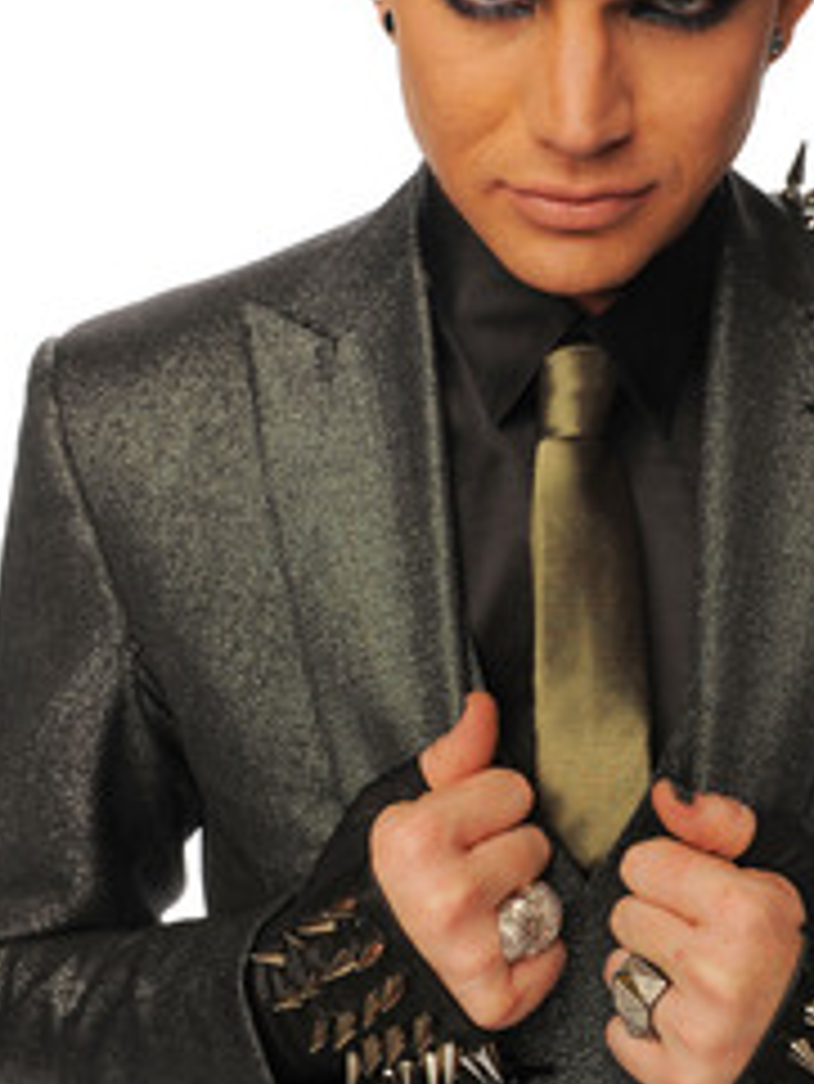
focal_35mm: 67
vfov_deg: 28.9
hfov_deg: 21.8
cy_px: 441
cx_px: 567
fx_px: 2099
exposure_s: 1/200
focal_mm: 42
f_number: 7.1
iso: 200
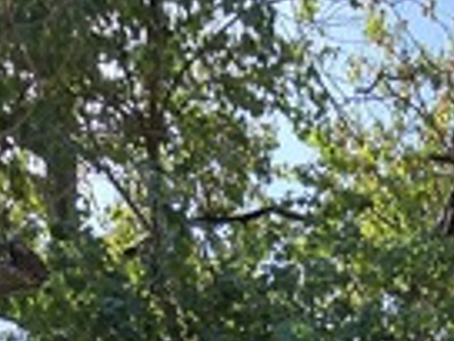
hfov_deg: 28.8
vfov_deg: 15.5
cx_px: 494
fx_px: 800
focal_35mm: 61
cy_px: 779
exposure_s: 1/1170
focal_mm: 2.2
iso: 50
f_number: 2.2
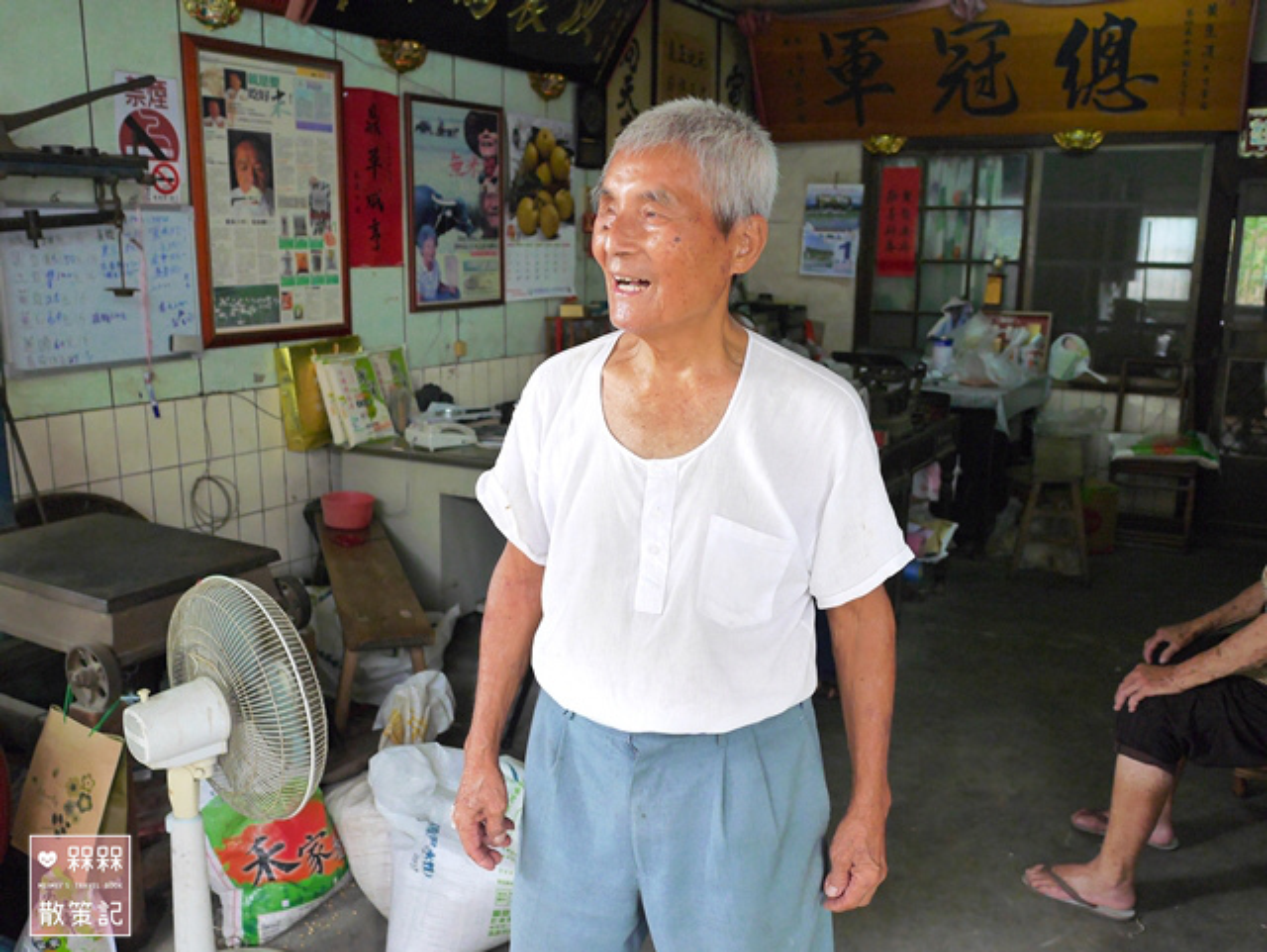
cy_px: 476
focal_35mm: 30
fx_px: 1099
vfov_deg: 46.9
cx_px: 634
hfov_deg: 59.9
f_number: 2.5
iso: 400
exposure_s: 1/250
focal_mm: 15
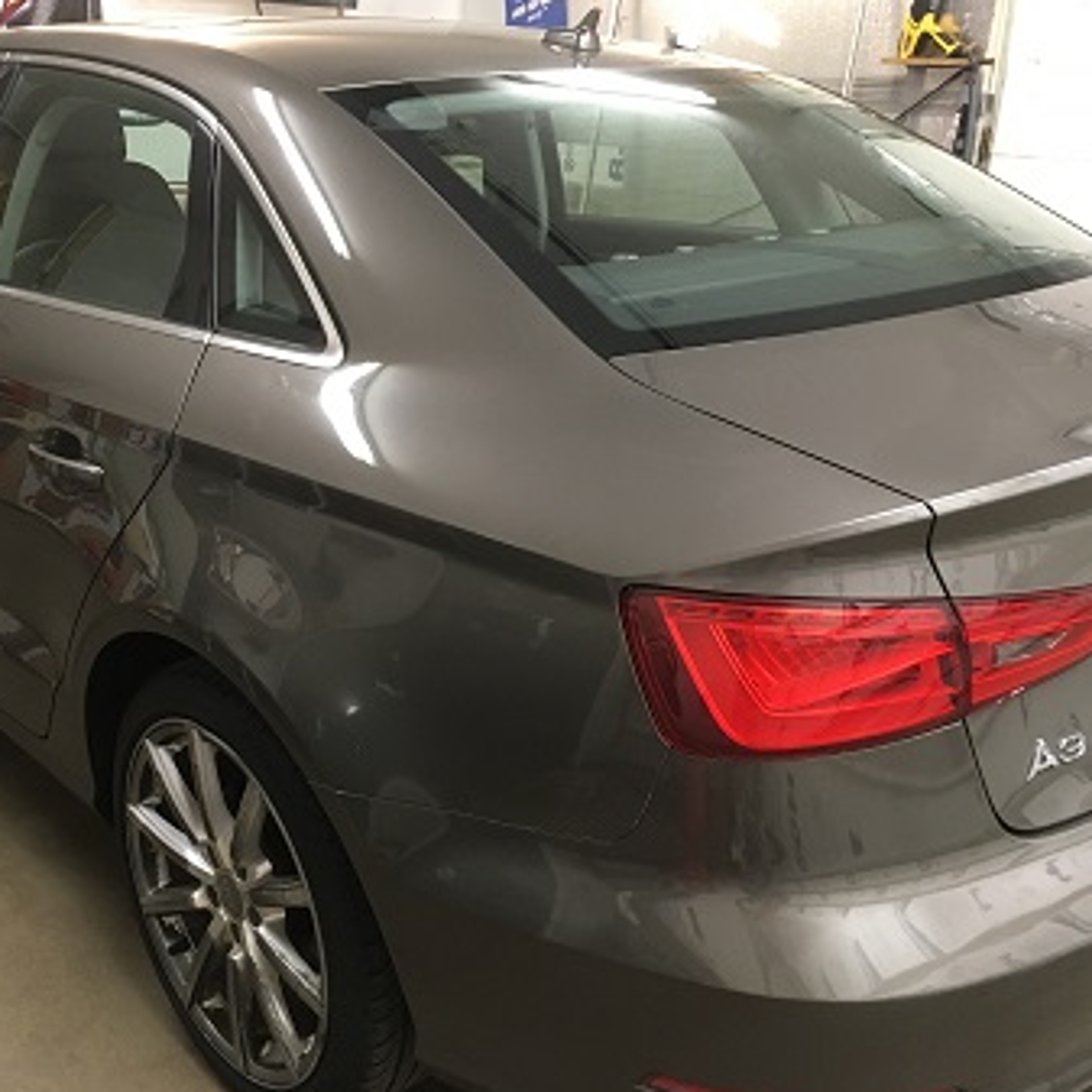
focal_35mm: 35
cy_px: 546
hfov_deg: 46.9
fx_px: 1249
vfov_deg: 47.2
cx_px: 418
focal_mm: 4.15
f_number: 2.2
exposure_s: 1/30
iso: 125
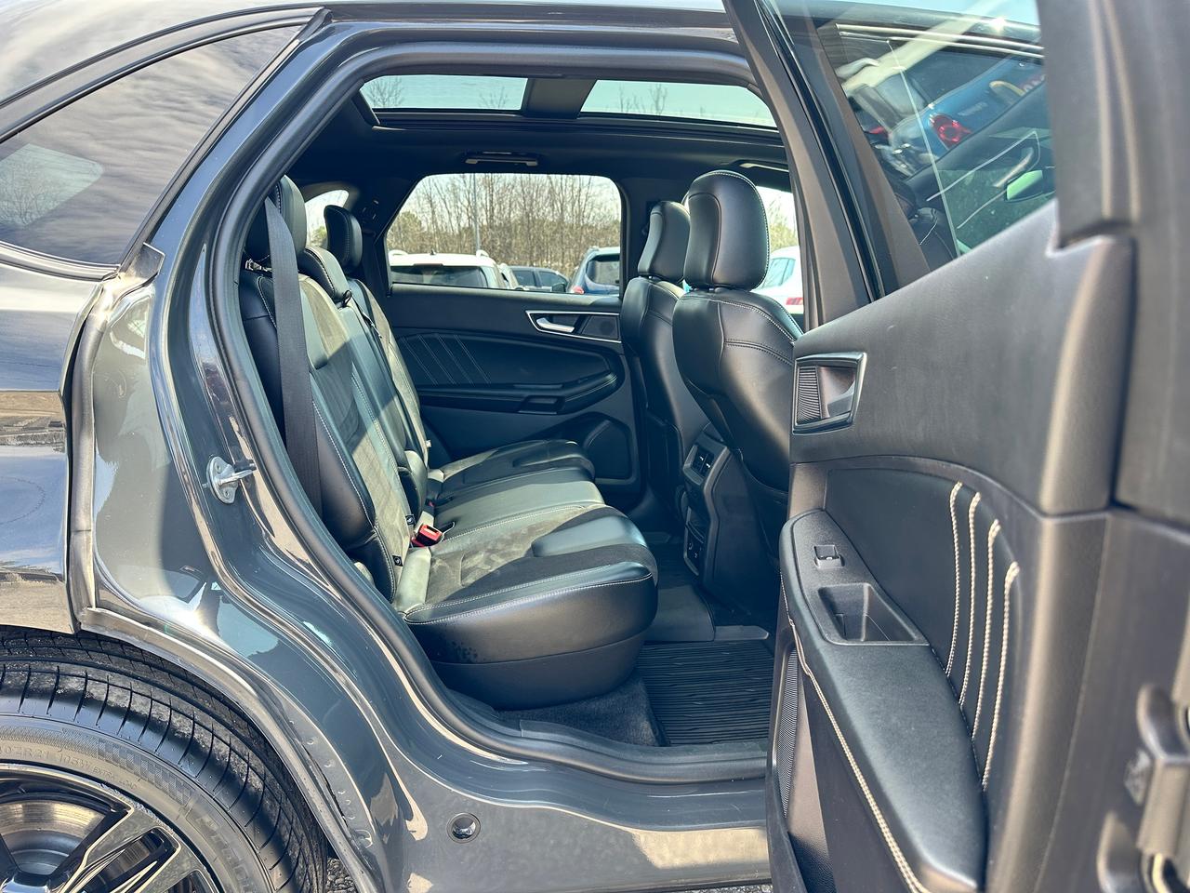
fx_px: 825
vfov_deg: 56.8
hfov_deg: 71.6
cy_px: 446
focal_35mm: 24
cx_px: 595
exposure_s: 1/168
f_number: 1.78
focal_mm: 6.86
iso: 64
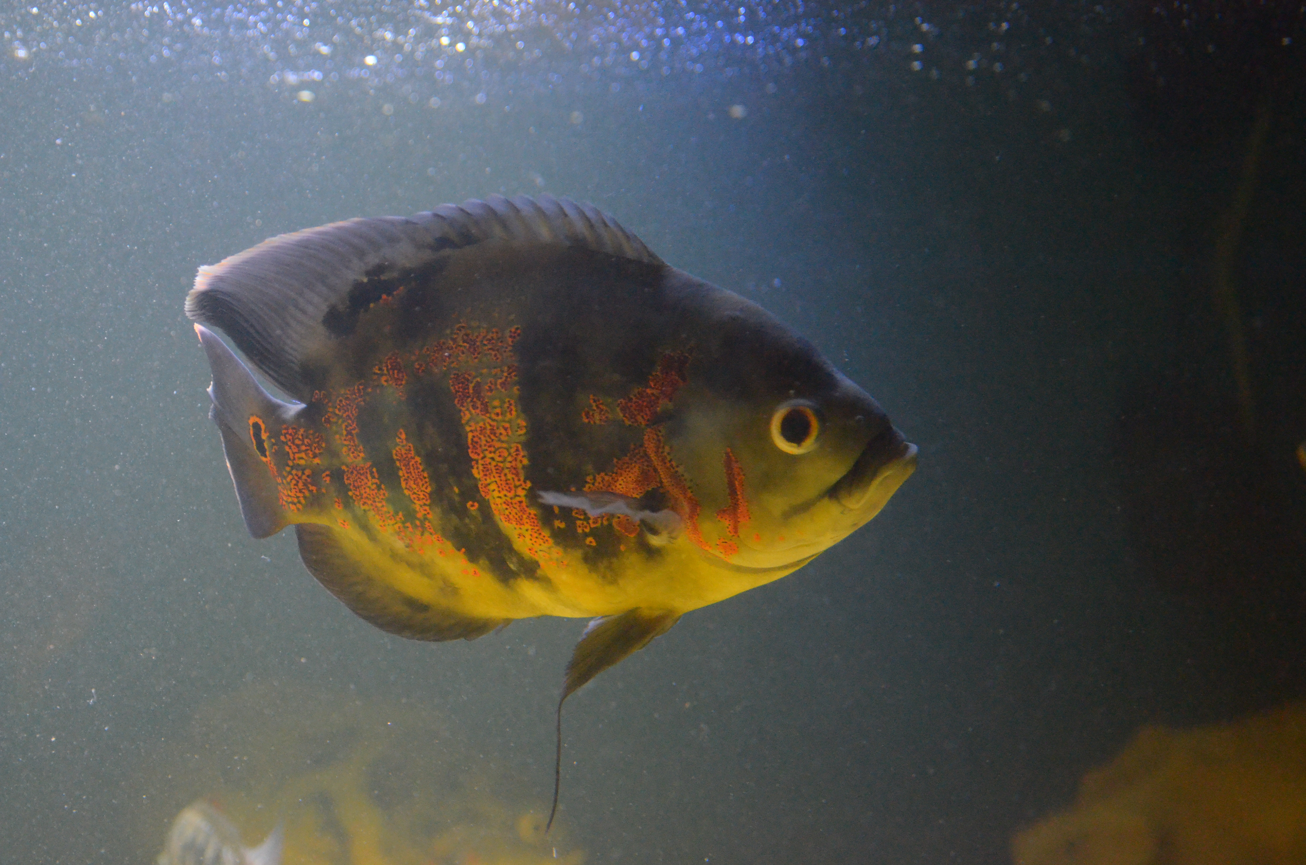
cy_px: 432
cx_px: 653
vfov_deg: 8.7
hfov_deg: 13.1
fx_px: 5702
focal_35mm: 158
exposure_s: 1/125
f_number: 4.5
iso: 3200
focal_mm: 105
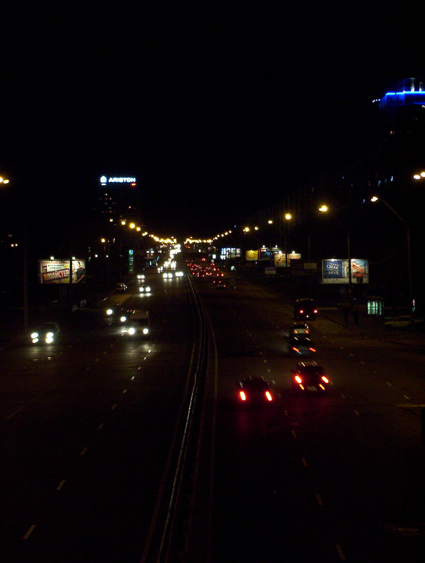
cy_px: 282
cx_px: 212
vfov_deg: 19.6
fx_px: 1630
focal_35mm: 100
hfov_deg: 14.9
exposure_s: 1/8
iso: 200
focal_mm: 13.24
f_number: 4.07
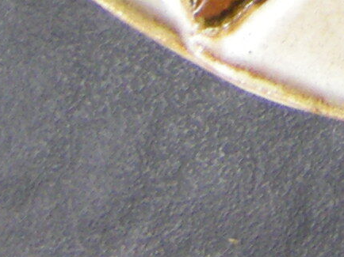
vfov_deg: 4.9
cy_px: -607
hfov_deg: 6.8
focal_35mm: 286
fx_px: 2841
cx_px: 535
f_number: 3.5
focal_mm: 6.3
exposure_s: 1/50
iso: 200
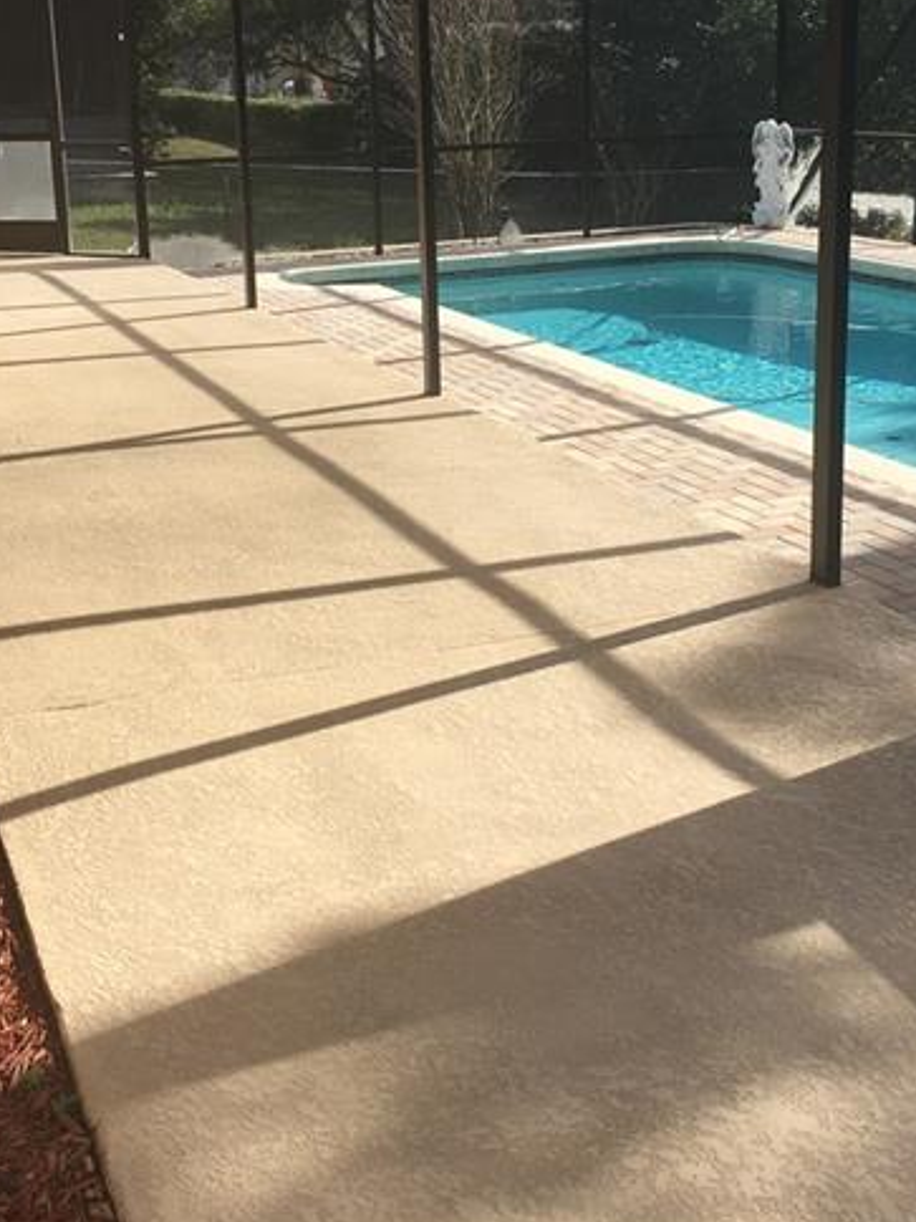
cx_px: 454
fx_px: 1623
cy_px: 444
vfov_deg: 40.9
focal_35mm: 46
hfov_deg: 31.5
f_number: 2.2
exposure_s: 1/894
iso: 25
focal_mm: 4.15
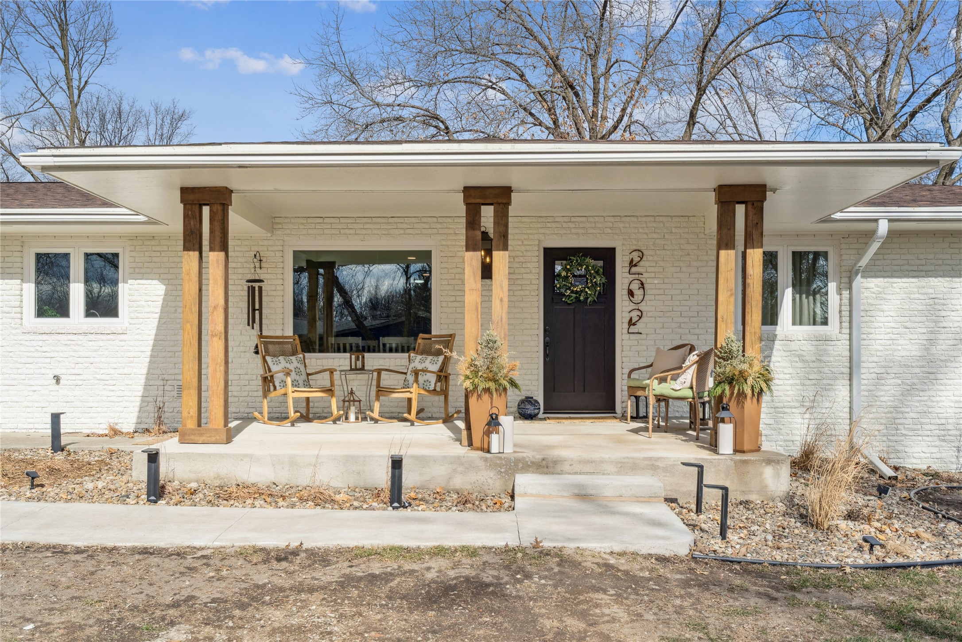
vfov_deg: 37.9
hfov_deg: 54.4
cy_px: 321
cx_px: 481
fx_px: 935
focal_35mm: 35
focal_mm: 35
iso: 800
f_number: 4.5
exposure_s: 1/5000
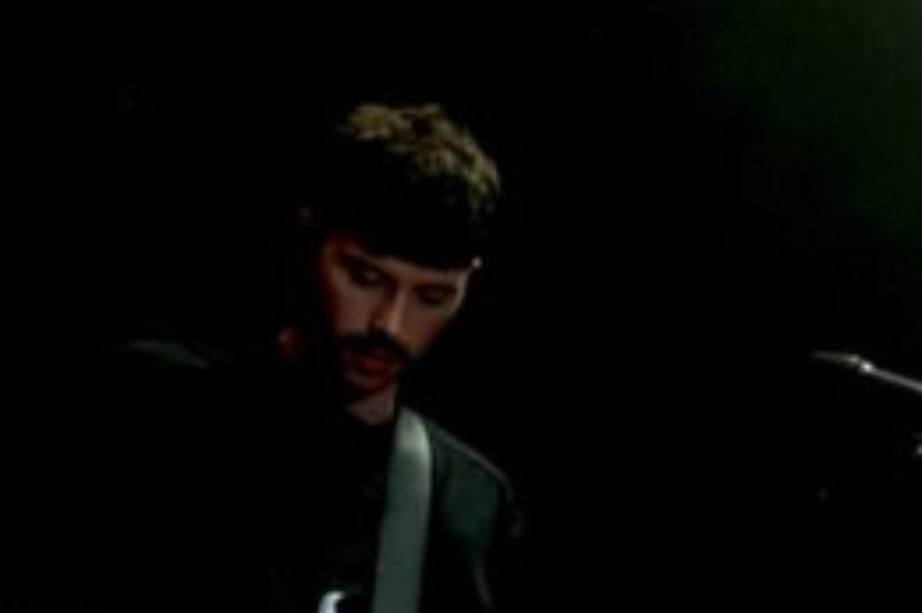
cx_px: 1291
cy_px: 28
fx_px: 12720
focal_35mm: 497
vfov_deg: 2.8
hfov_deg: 4.1
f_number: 5.6
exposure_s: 1/200
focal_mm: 112
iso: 1600
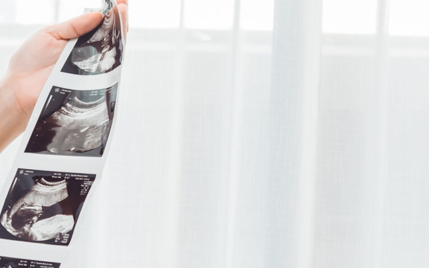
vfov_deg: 7.7
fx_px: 1988
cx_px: 6
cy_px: 50
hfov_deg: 12.2
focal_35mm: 170
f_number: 4.5
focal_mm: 50
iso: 400
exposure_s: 1/80
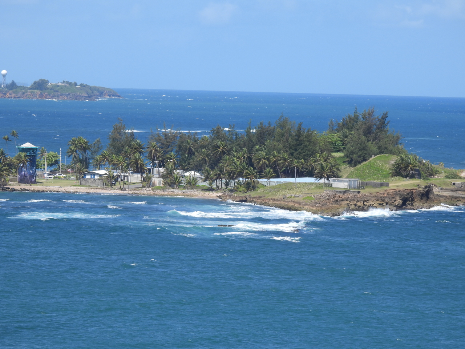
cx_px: 232
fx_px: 2955
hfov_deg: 9.0
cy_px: 174
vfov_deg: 6.8
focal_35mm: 220
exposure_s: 1/800
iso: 100
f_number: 4.5
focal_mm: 39.3
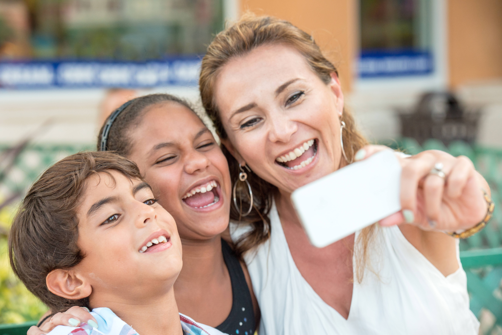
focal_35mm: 116
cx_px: 251
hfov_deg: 17.6
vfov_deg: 11.8
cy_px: 168
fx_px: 1618
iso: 1600
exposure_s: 1/400
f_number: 5.6
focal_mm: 116
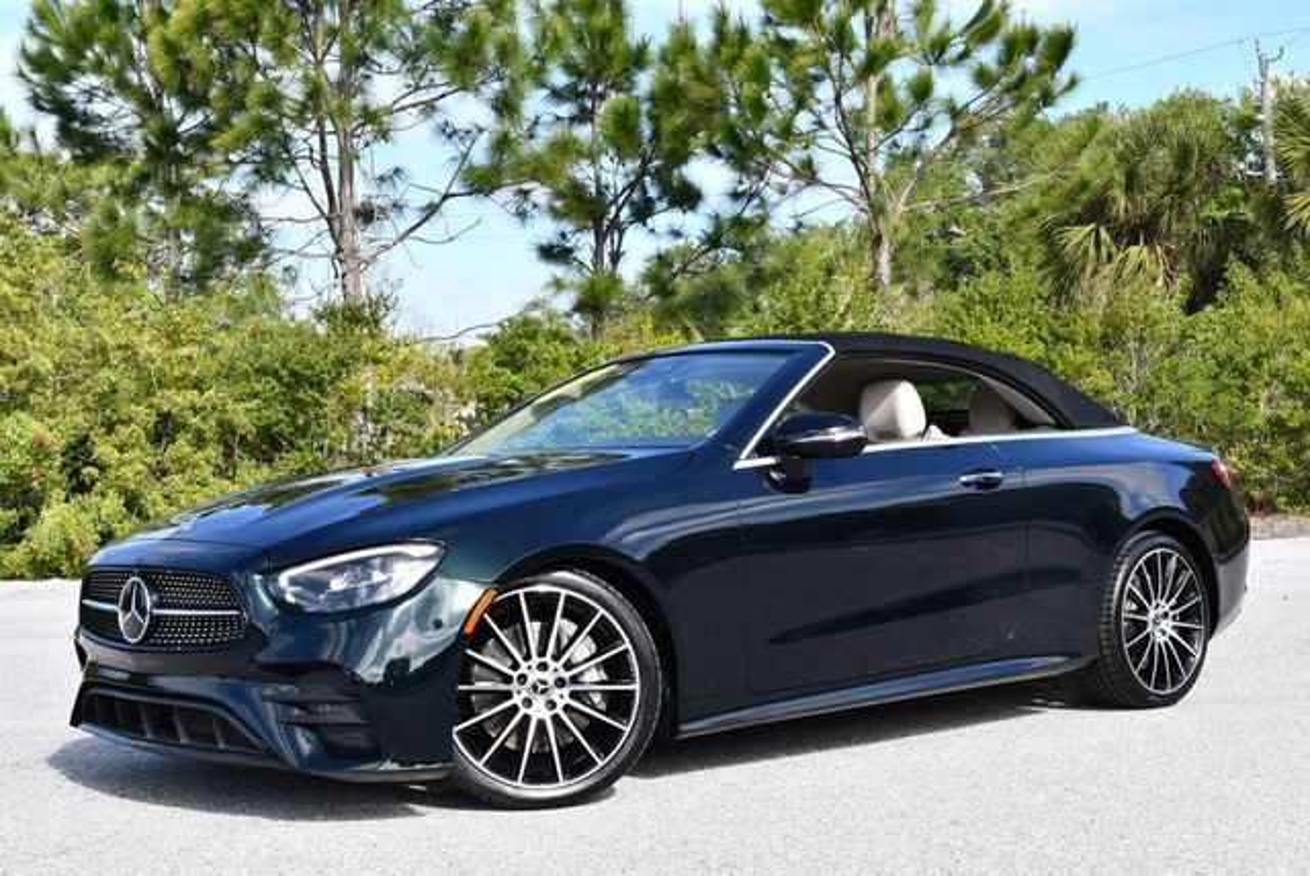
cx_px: 655
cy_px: 438
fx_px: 1894
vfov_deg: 26.0
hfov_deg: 38.2
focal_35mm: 52
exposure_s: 1/250
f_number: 8
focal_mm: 26
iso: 200
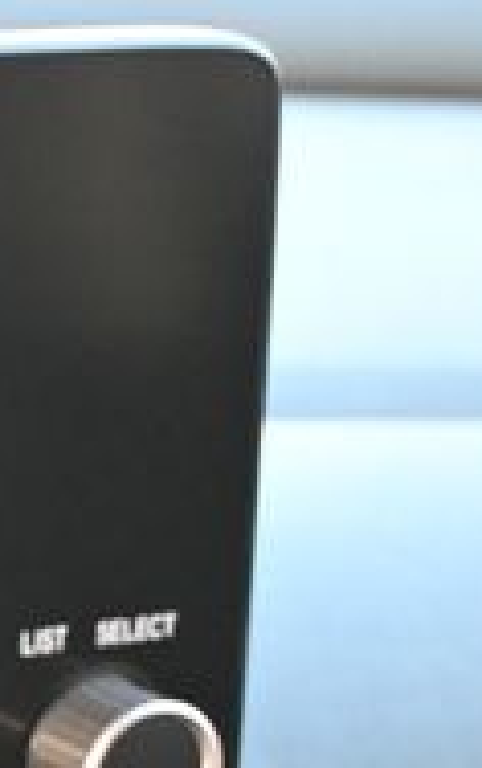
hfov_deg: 8.8
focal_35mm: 135
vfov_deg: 15.3
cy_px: 658
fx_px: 2829
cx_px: -703
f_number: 4.5
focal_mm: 26
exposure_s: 1/125
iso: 1800
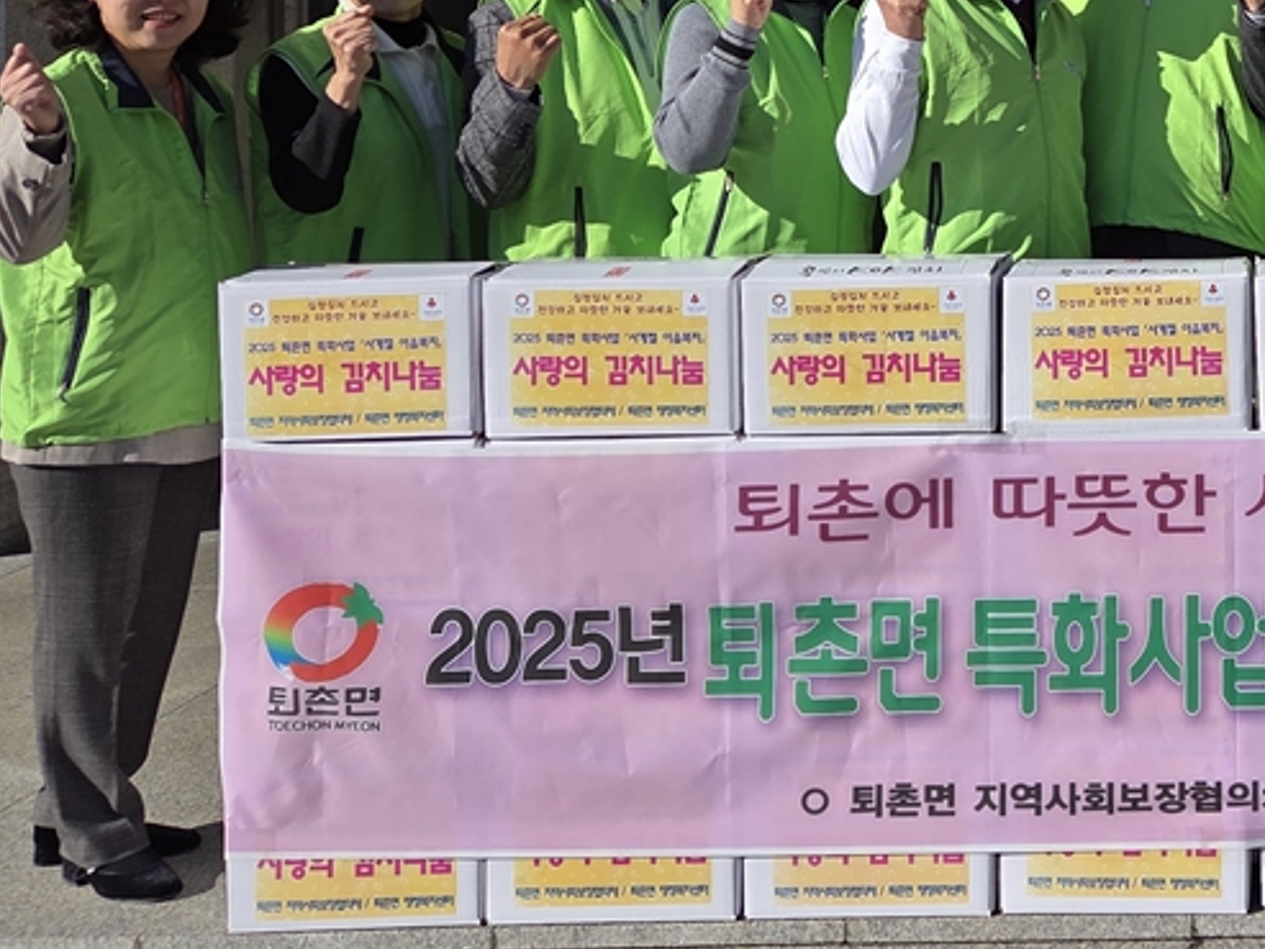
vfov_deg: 25.1
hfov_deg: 31.7
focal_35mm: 56
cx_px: 1262
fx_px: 2047
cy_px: 54
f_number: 1.8
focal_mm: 5.4
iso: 80
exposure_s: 1/6839
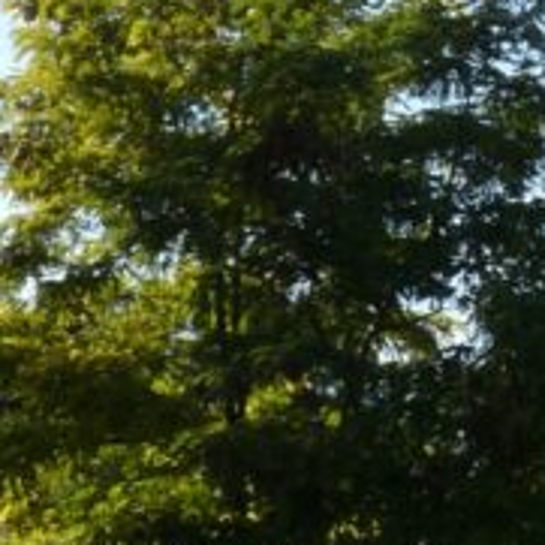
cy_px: 12
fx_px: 3028
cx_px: 1394
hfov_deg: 9.1
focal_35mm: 170
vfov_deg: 10.2
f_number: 5.6
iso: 100
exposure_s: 1/320
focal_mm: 6.1
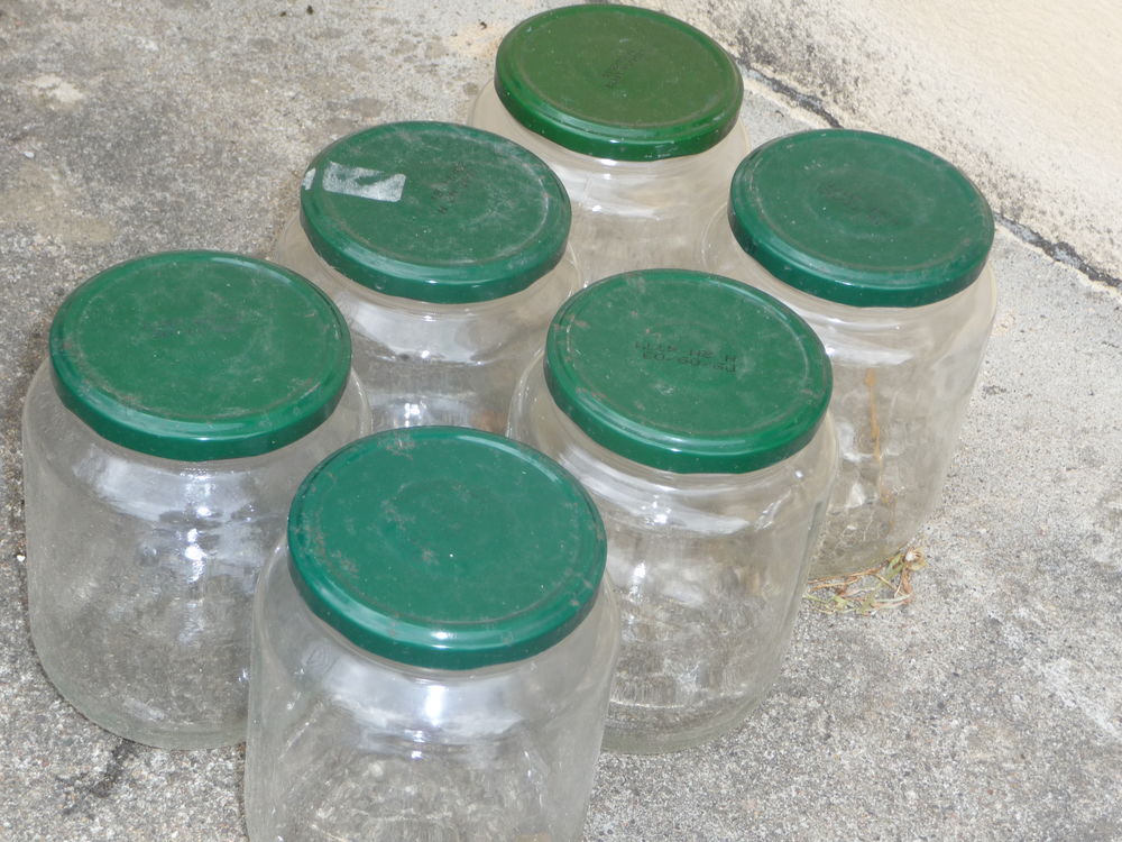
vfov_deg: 20.4
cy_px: 421
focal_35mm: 72
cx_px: 561
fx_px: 2334
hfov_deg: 27.0
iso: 100
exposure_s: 1/40
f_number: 4.6
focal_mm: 12.2
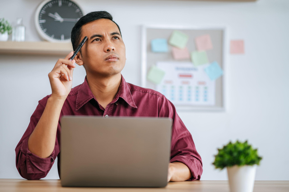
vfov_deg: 16.0
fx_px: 682
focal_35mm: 85
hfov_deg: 23.9
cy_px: 96
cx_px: 144
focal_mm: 85
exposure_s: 1/200
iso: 200
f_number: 1.8
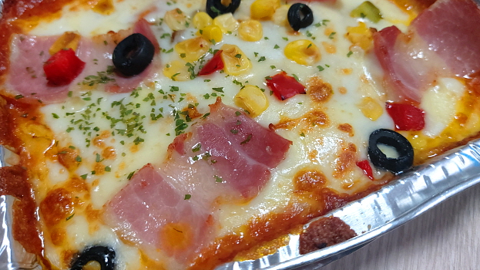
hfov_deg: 67.9
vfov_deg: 41.2
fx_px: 356
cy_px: 103
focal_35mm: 28
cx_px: 240
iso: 250
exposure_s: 1/60
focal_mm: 4.58
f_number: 2
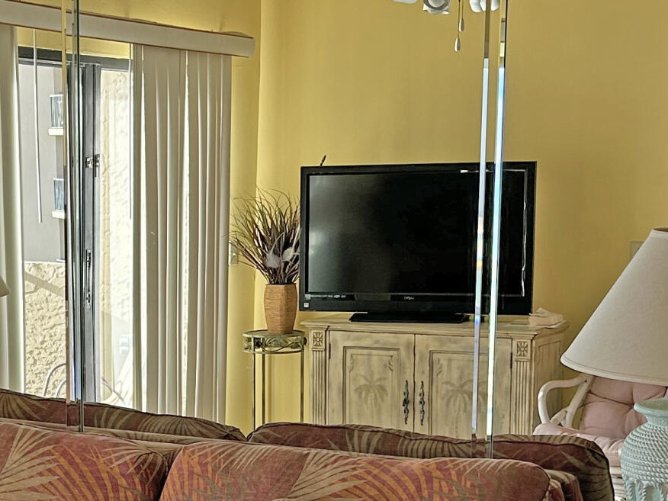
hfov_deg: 21.9
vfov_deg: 16.4
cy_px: 443
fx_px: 1717
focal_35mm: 89
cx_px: 216
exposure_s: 1/355
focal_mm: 5.7
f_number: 1.5
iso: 50
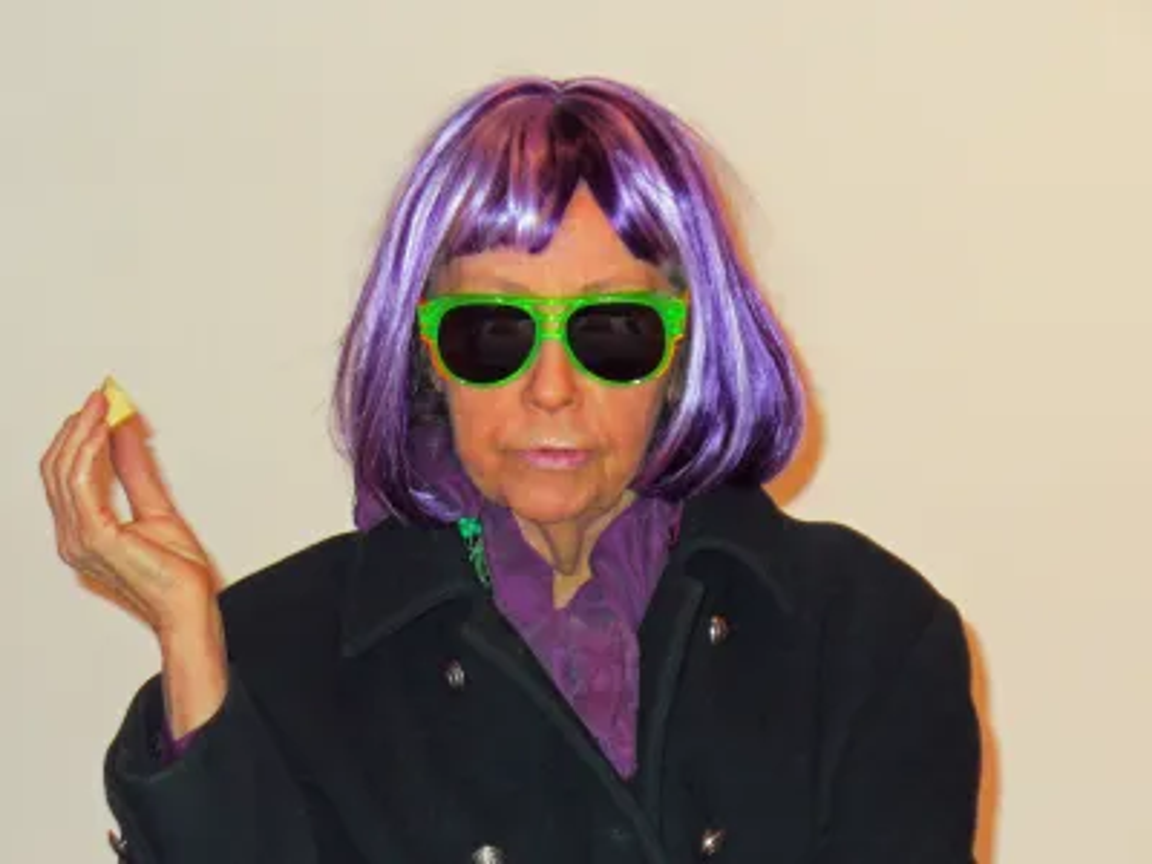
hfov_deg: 15.5
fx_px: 4226
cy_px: 432
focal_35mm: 127
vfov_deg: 11.7
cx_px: 576
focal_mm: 21
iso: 320
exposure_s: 1/30
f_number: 3.7
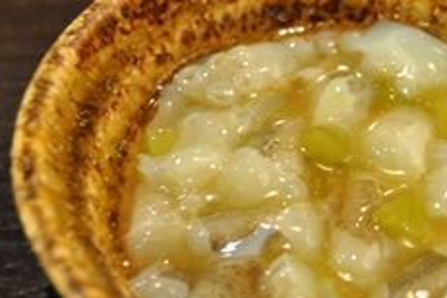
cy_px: 164
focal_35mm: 93
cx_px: 341
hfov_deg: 21.7
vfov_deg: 14.7
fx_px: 1155
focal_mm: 32
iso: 1600
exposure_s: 1/5
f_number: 4.8
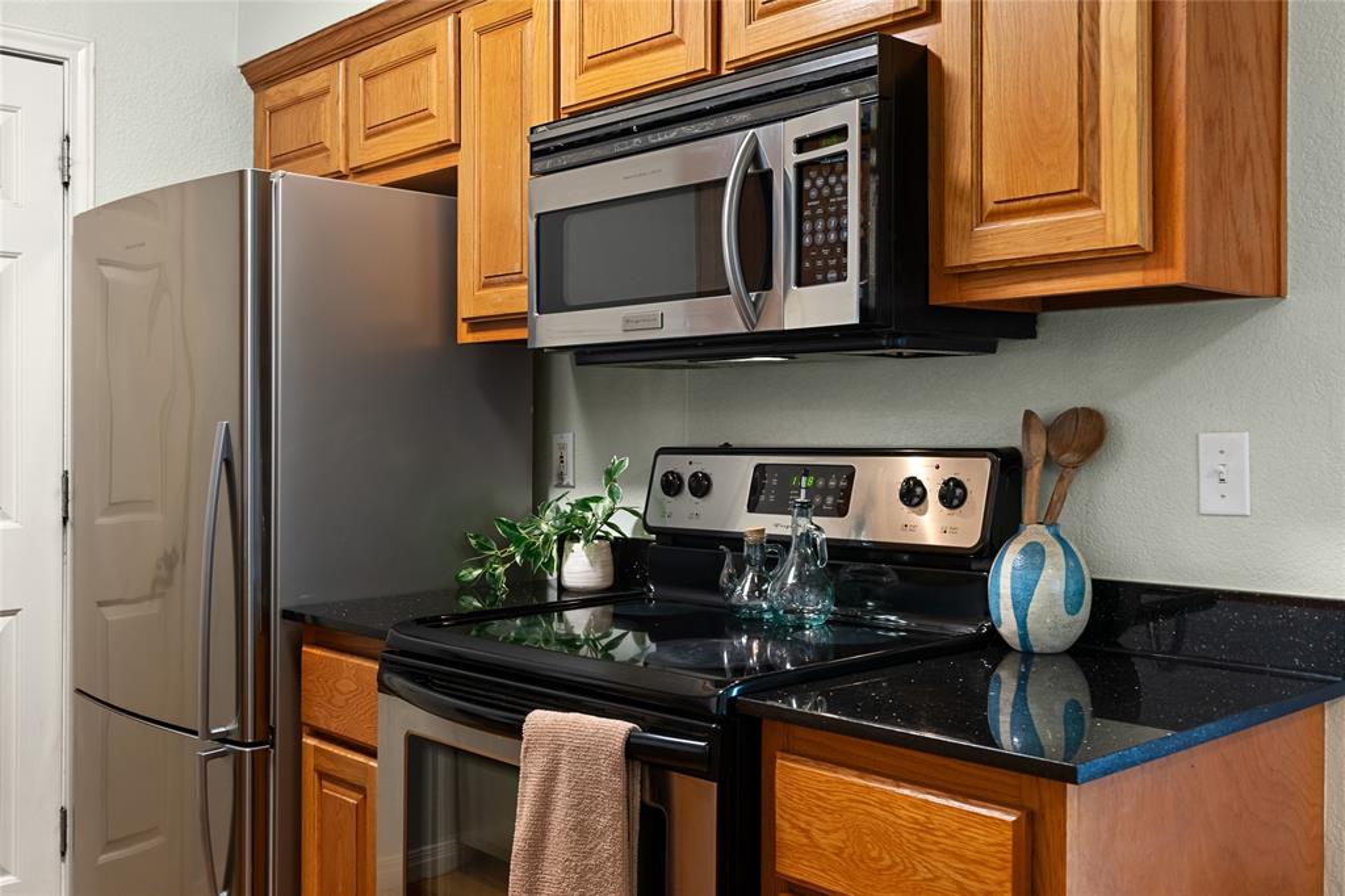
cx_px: 672
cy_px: 448
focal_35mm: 35
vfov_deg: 37.8
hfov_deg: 54.4
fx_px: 1307
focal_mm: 35
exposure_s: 1/5
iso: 400
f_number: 8
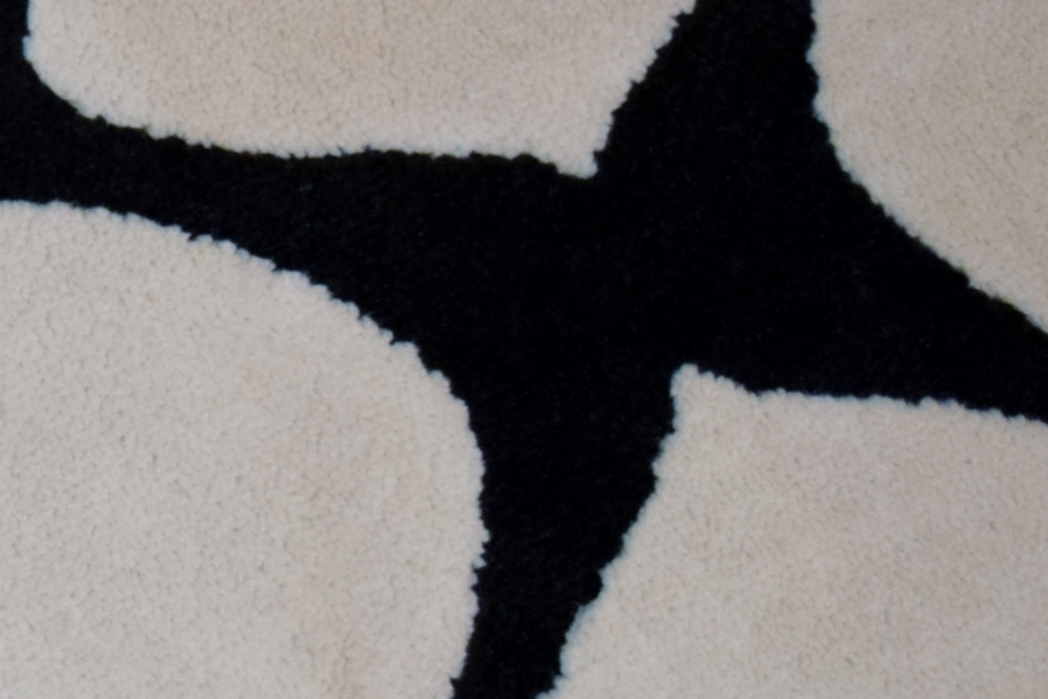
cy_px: 406
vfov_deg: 8.1
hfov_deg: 11.6
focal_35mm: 170
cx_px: -540
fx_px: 4949
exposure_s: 1/60
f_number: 4.5
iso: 1400
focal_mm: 34
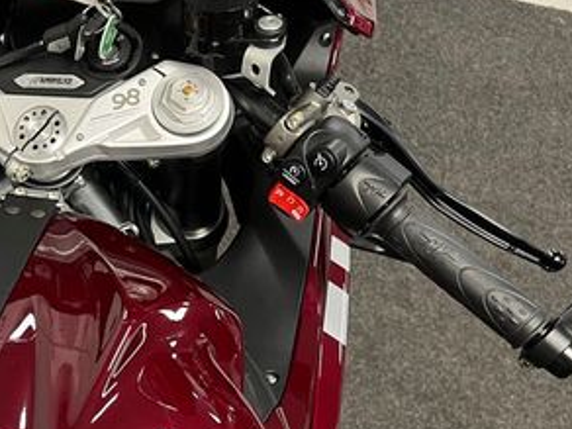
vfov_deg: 25.3
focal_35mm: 57
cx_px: -4
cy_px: 329
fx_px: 942
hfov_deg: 31.2
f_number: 1.6
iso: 160
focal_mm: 5.1
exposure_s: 1/50
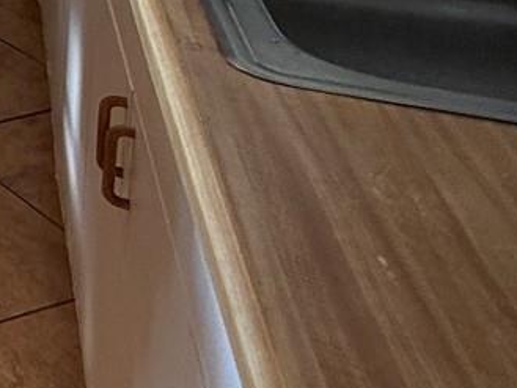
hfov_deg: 16.9
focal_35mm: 68
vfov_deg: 17.8
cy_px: -292
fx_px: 1016
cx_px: -618
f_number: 2.2
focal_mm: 2.22
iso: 100
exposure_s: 1/120
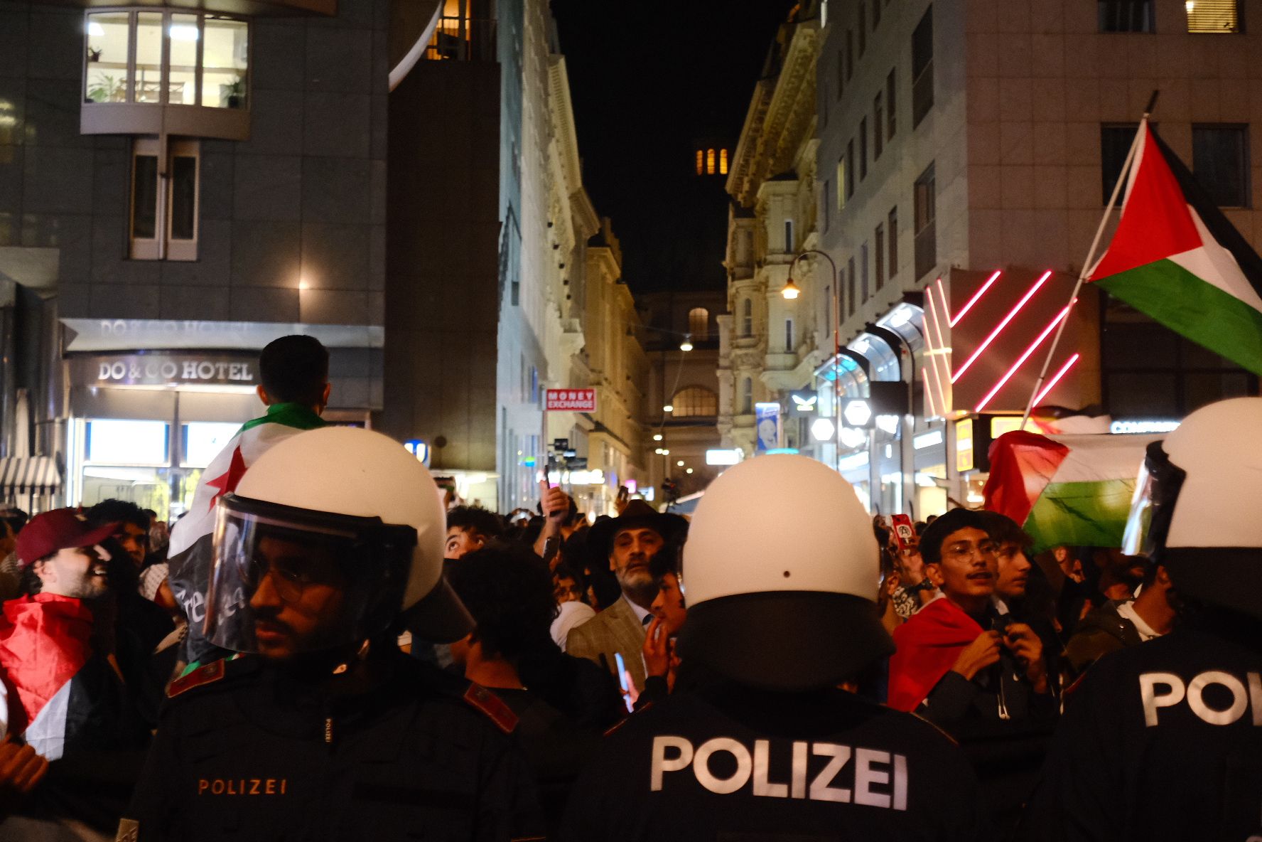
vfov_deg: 32.6
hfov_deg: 47.4
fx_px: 1437
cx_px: 631
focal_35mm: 41
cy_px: 421
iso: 3200
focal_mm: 27
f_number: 2.8
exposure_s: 1/30
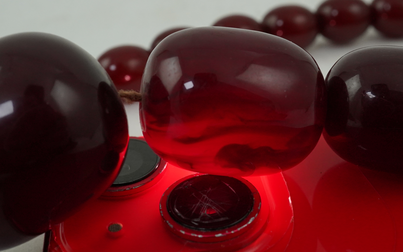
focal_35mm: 58
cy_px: 110
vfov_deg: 22.4
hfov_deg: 35.0
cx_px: 235
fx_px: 637
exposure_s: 1/160
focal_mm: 30
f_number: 18
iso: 2500
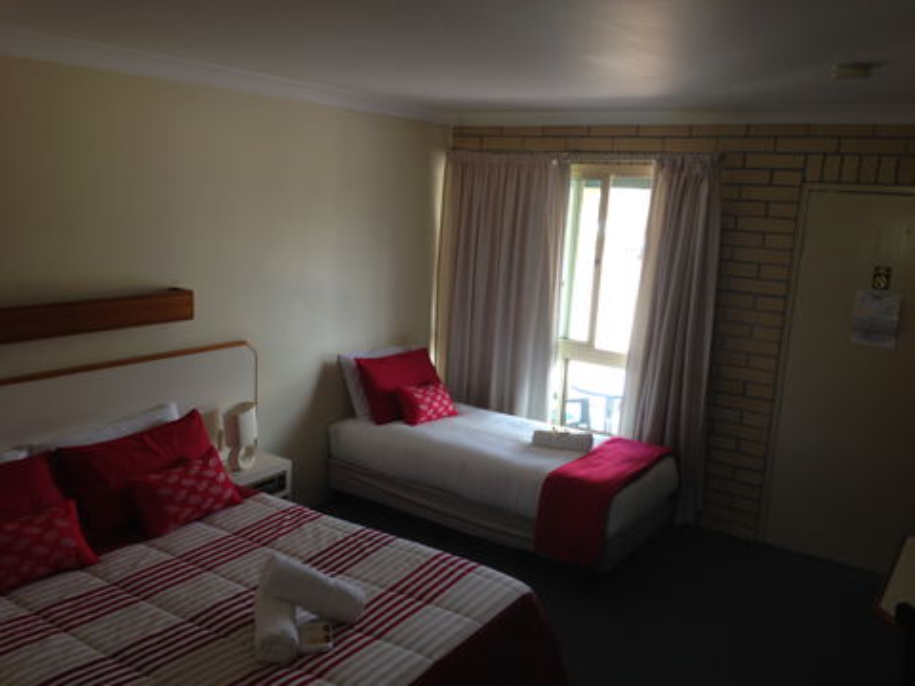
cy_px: 343
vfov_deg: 42.9
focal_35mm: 33
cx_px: 458
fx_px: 872
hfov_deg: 55.4
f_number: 2.4
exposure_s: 1/20
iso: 50
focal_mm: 4.12
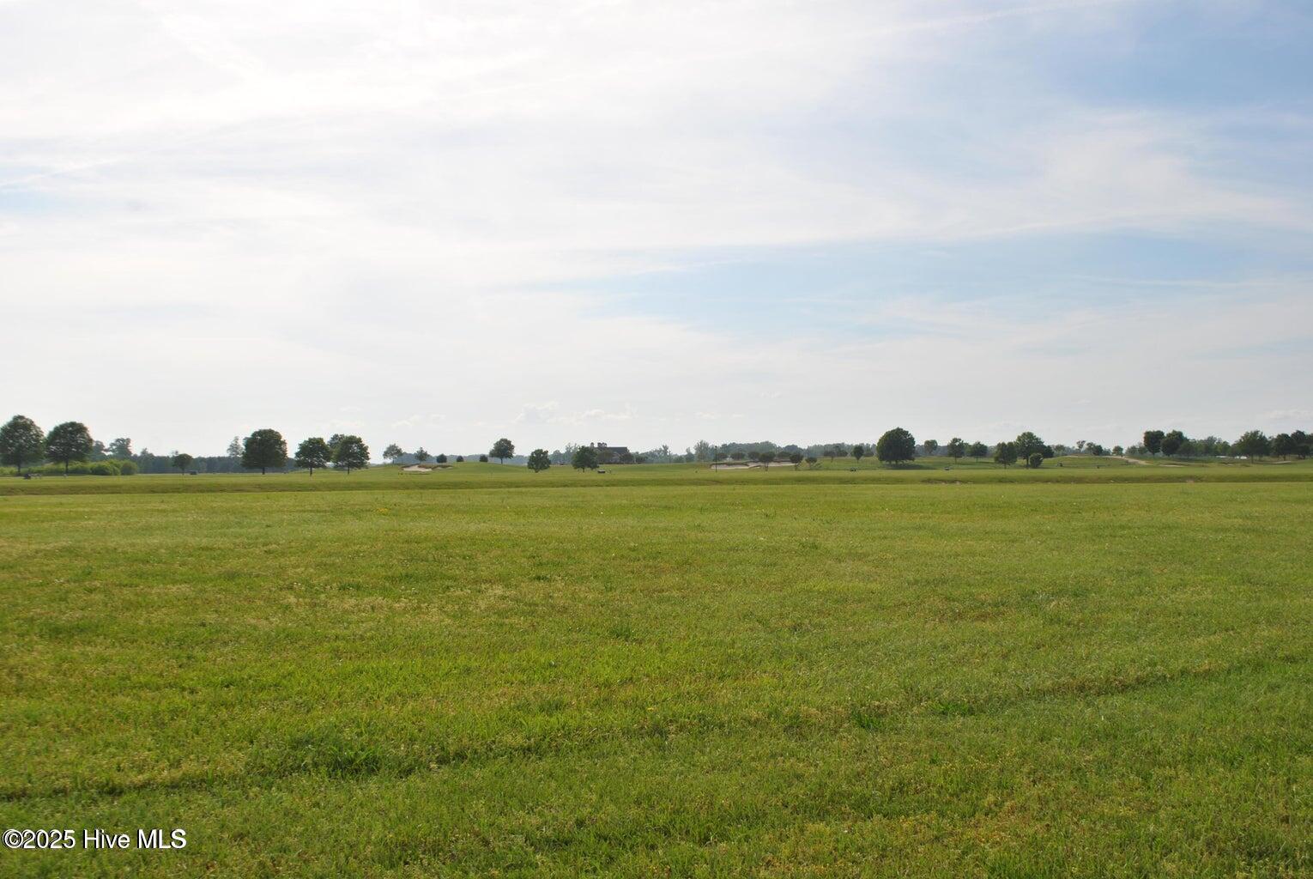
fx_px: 1314
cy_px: 440
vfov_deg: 37.0
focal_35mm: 36
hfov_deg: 53.1
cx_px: 656
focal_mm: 24
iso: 100
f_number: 9
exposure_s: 1/320
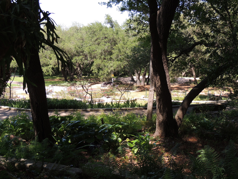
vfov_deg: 36.0
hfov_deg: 46.8
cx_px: 119
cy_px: 90
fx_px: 275
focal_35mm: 40
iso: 100
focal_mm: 7.1
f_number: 3.3
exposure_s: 1/320
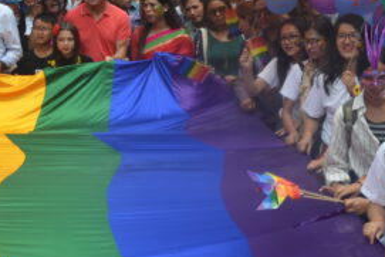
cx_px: 145
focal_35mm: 95
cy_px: 20
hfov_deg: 21.3
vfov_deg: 14.2
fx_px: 1021
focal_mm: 23
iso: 110
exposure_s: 1/250
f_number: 8
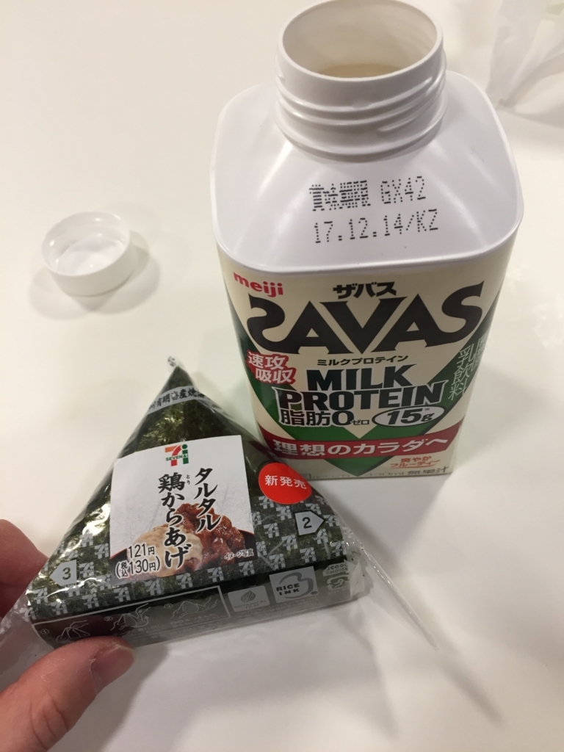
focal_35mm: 29
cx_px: 282
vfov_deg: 61.7
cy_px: 376
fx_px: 630
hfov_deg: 48.2
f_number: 2.2
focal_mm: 4.15
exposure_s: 1/33
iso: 100
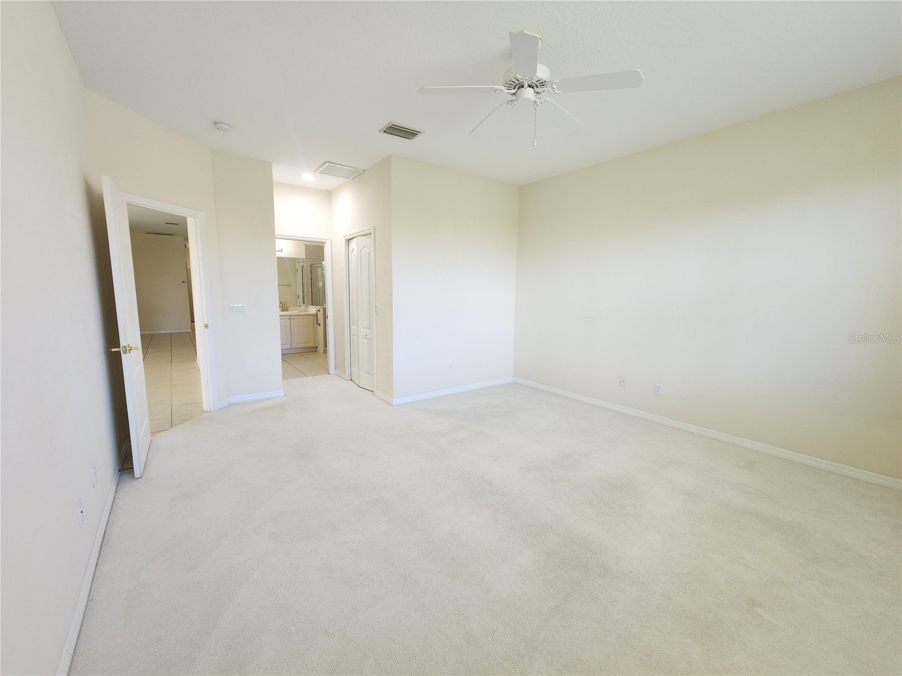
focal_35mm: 13
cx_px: 451
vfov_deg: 89.9
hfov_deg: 106.2
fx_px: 339
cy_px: 338
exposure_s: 1/60
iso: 100
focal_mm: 2.2
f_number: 2.2
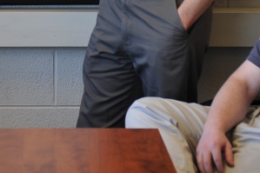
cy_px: -106
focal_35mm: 147
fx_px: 1061
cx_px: 53
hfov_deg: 13.9
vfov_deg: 9.0
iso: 200
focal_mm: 44
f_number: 3.2
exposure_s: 1/60
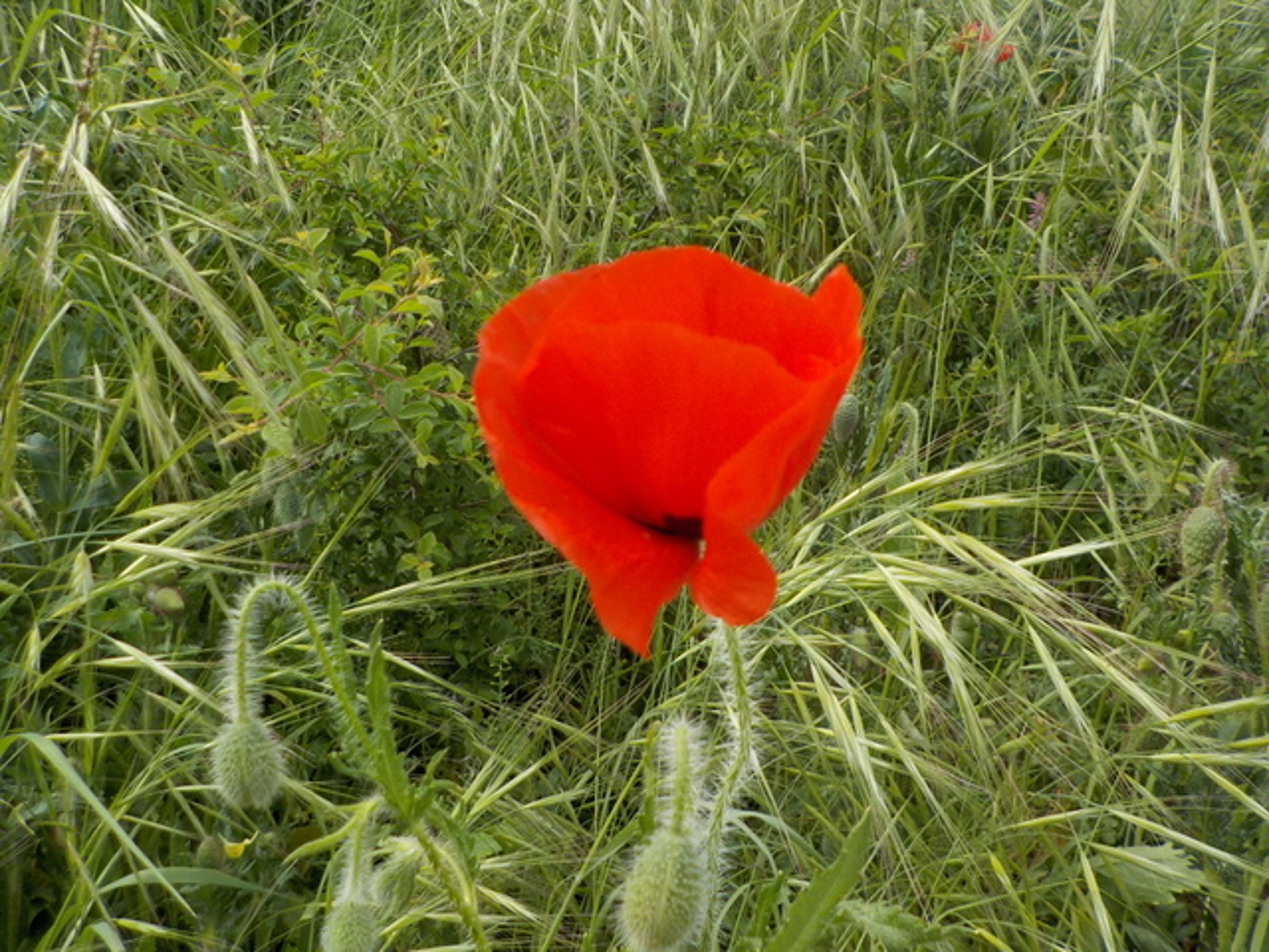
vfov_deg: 46.8
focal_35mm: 30
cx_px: 634
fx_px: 1100
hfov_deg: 60.0
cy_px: 476
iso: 125
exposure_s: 1/500
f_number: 3.3
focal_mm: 4.1
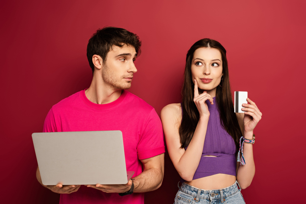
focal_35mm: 50
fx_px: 425
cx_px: 153
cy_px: 102
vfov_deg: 27.0
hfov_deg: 39.6
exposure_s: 1/160
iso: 100
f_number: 5.6
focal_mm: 50
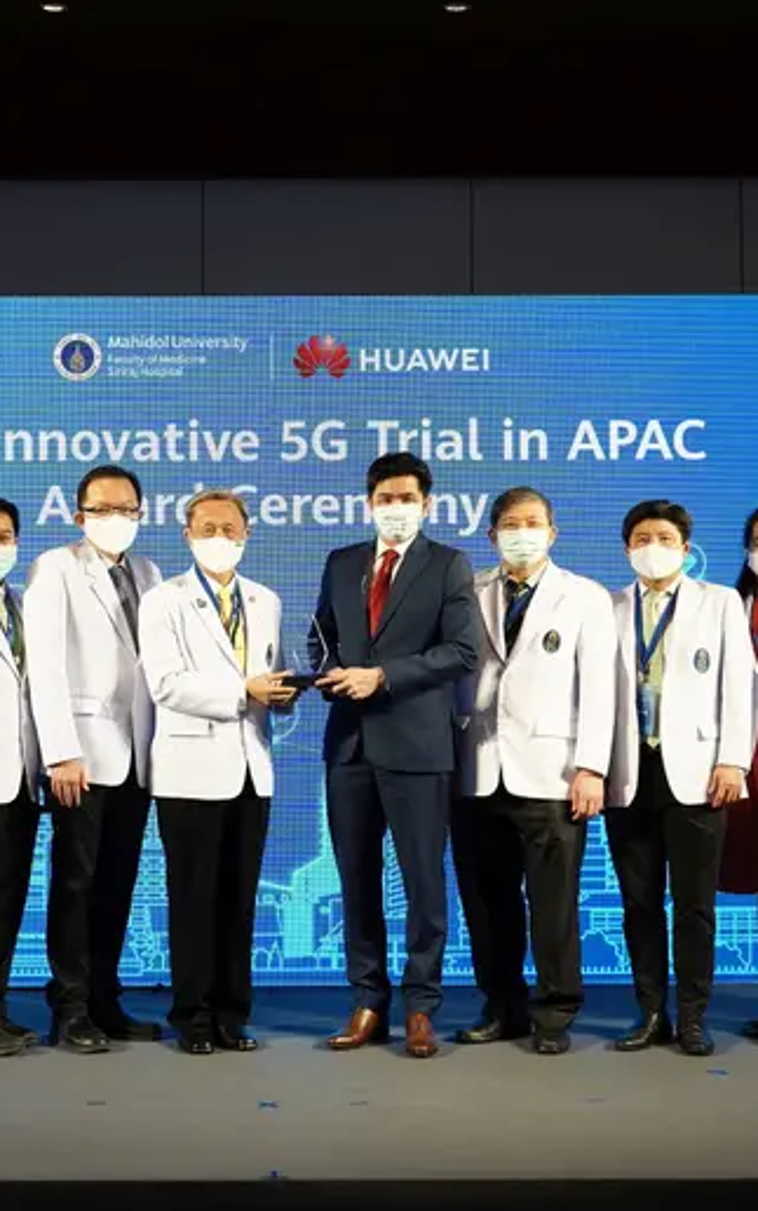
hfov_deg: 22.7
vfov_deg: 35.7
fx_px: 1882
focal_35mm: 57
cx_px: 260
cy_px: 603
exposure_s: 1/80
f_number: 5.6
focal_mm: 37
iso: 400
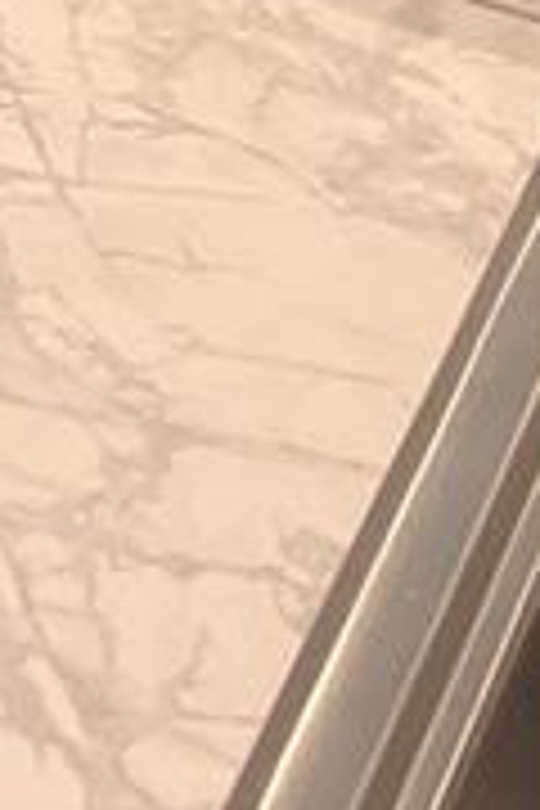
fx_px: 4050
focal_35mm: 180
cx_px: -1476
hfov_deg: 6.4
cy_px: -1876
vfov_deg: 8.7
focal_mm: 5.1
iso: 125
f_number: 1.6
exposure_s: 1/120
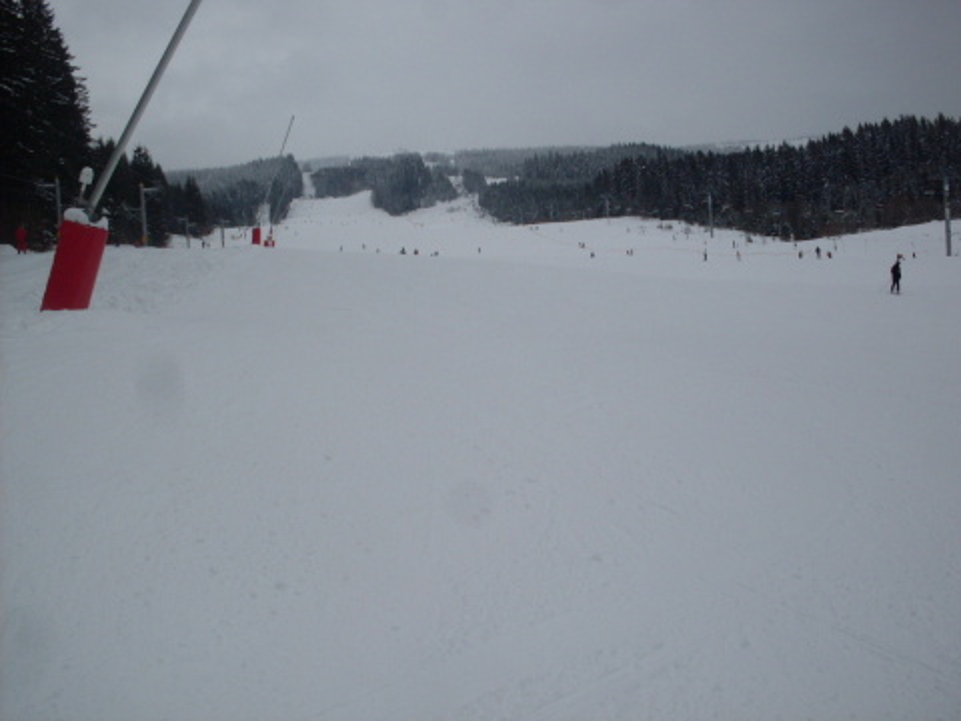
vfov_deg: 37.7
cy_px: 360
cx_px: 480
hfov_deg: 49.0
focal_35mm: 38
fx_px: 1055
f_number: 8.4
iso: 80
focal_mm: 6.3
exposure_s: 1/350
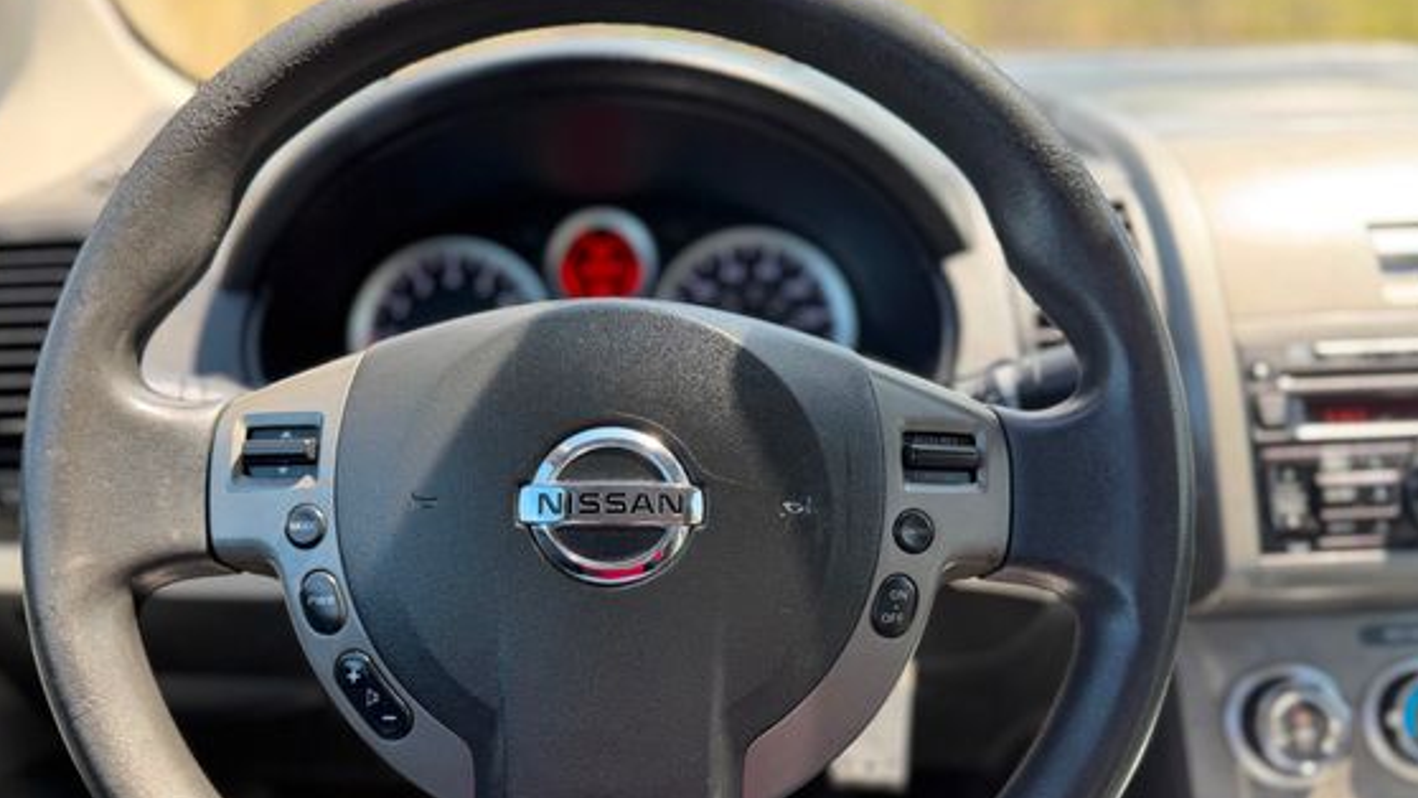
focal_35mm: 30
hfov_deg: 64.2
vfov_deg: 38.7
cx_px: 661
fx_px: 1128
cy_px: 493
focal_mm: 6.76
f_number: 1.78
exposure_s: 1/211
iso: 80
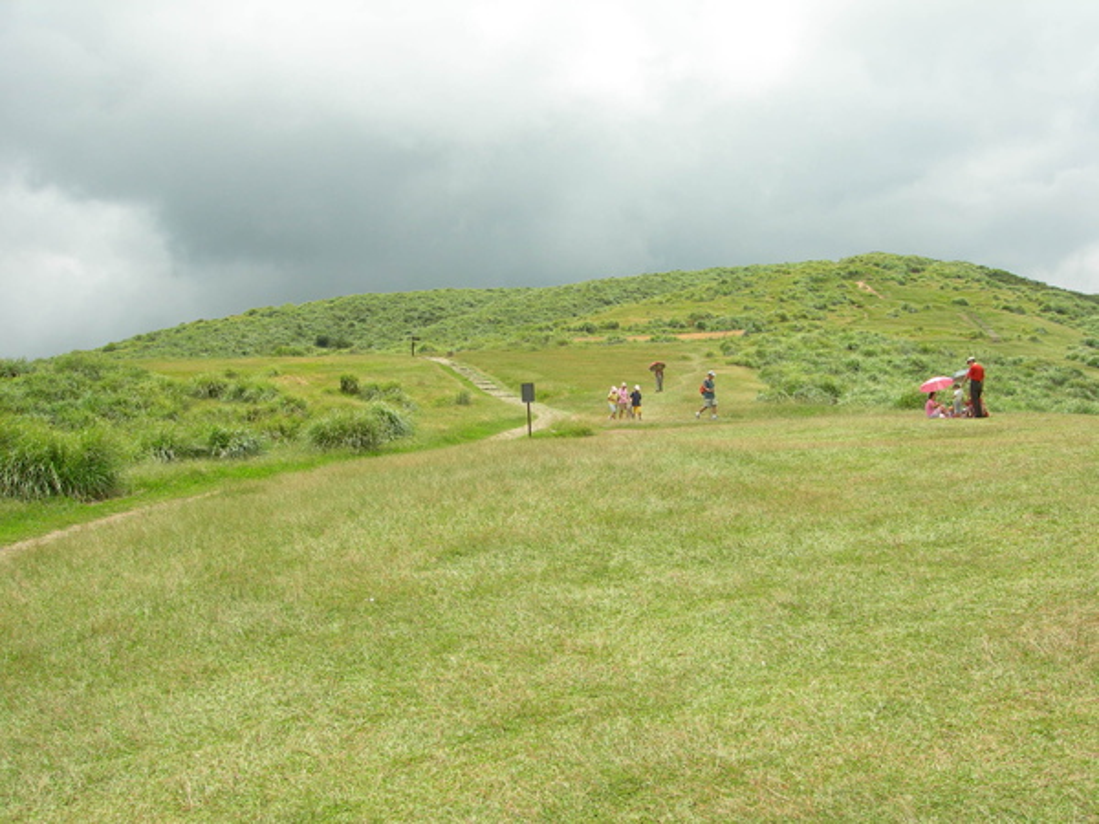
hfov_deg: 49.0
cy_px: 412
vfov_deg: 37.7
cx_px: 550
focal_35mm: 38
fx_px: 1206
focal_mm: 7.8
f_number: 4.8
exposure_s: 1/470
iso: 50
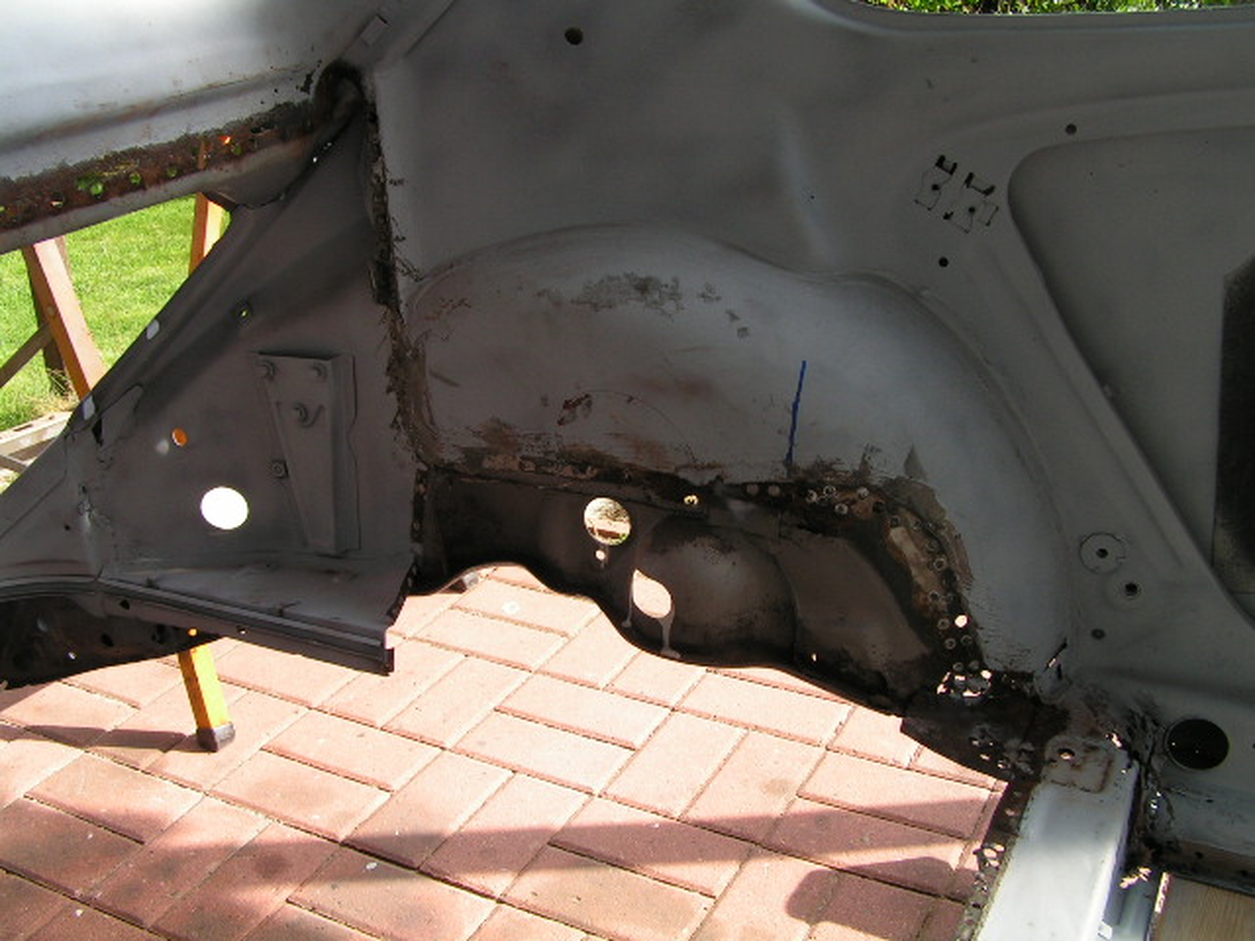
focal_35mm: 38
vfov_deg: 37.7
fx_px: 1378
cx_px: 628
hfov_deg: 49.0
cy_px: 470
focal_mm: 6.3
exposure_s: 1/80
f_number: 5
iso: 50
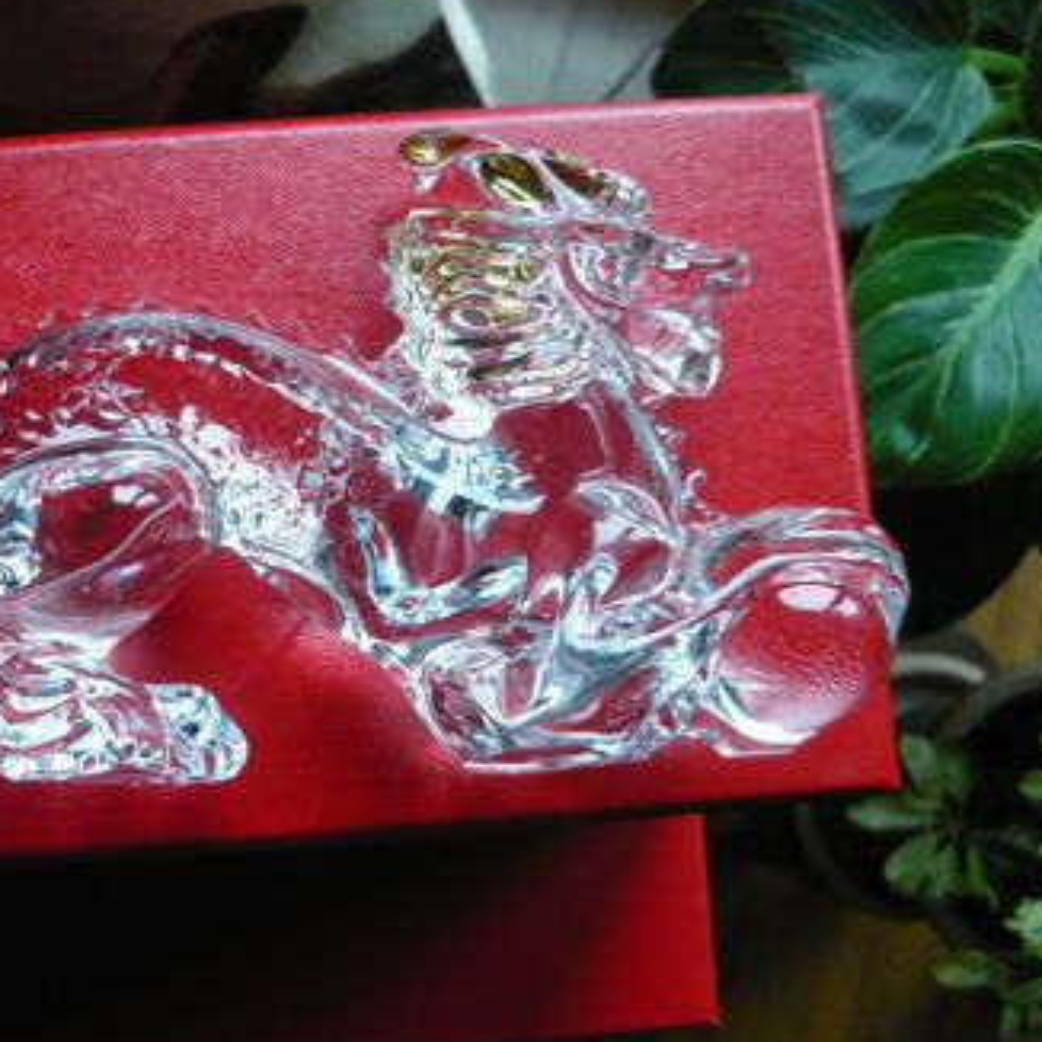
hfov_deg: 38.4
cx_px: 297
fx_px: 1464
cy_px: 479
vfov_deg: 39.1
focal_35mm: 43
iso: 320
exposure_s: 1/30
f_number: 2.8
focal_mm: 5.5
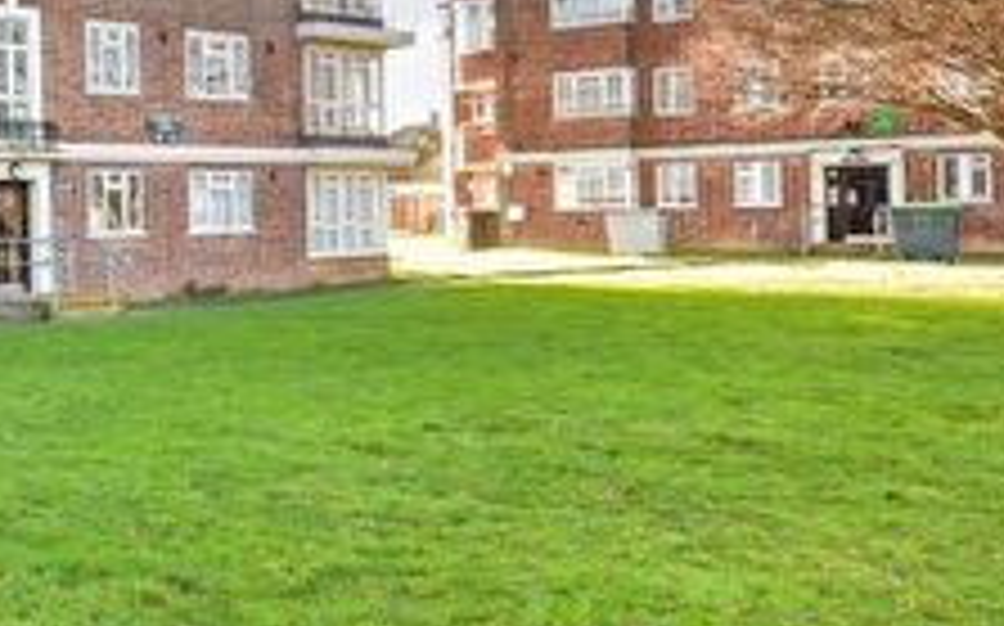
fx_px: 1312
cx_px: -198
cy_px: 209
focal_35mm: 48
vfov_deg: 26.7
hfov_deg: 33.9
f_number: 8
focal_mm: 10
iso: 100
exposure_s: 1/30
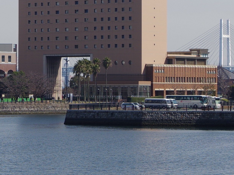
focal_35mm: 220
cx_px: -47
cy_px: 52
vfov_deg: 6.7
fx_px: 1490
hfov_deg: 8.9
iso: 100
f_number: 8
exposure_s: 1/400
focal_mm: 31
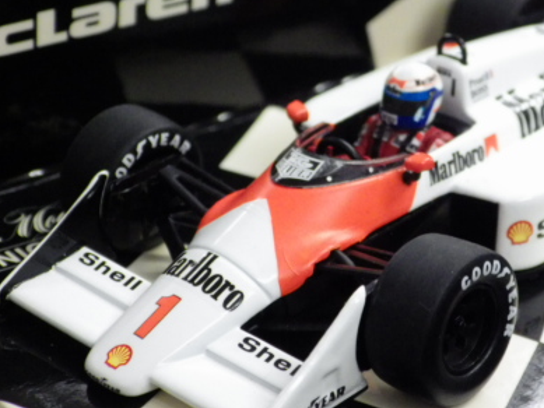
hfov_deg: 20.1
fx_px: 1525
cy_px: 148
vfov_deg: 15.2
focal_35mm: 97
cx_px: 408
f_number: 4
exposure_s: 1/50
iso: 800
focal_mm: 10.7
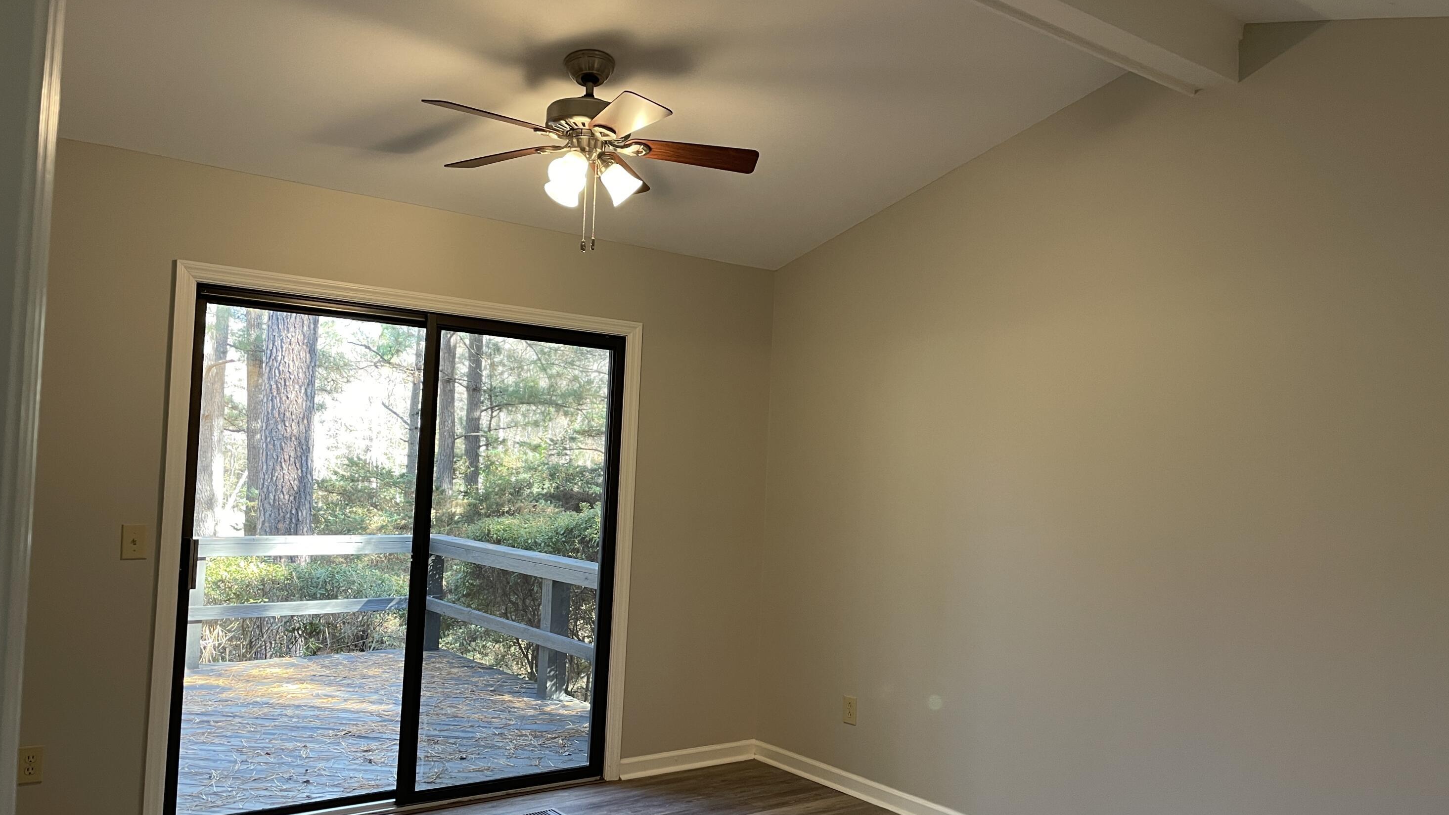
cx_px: 738
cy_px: 434
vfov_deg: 40.2
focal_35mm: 29
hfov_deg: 66.1
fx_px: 1114
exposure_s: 1/60
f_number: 1.6
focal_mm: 4.2
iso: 80
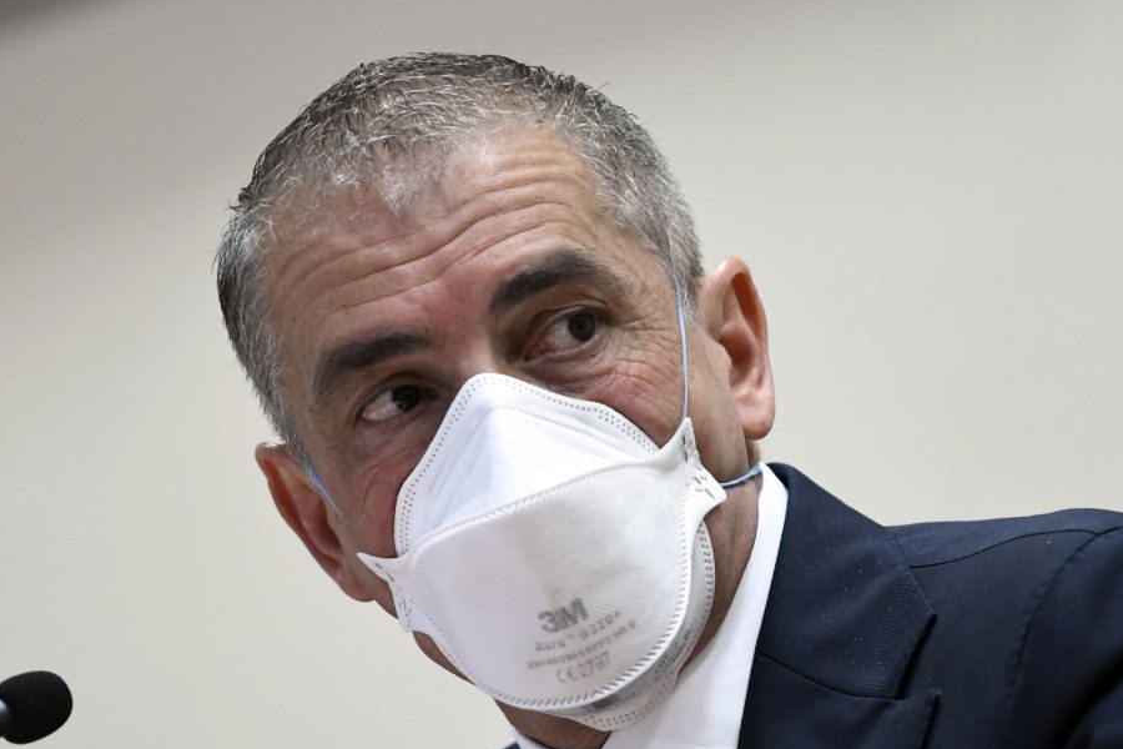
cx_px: 585
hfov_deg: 5.2
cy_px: 454
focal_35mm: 400
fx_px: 12477
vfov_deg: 3.4
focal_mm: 200
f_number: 4
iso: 3200
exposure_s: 1/125
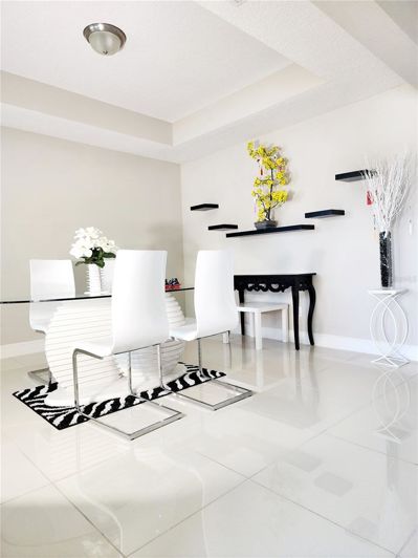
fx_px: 370
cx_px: 209
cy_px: 279
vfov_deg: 73.9
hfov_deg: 58.9
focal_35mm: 23
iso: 250
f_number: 1.8
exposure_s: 1/120
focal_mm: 6.4
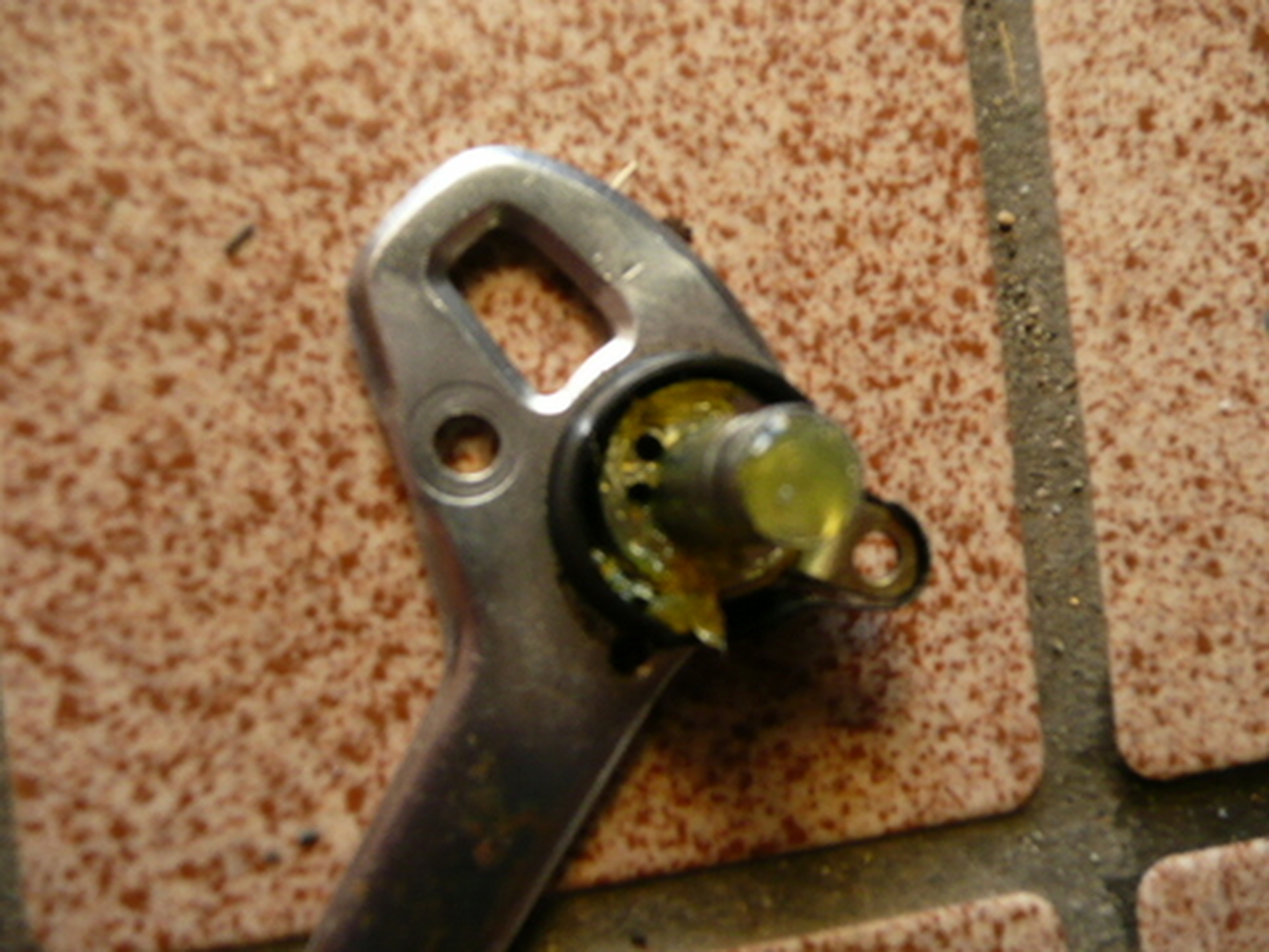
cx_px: 634
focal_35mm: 28
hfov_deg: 63.4
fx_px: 1026
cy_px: 476
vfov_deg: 49.7
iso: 200
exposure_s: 1/30
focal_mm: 4.6
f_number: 3.3
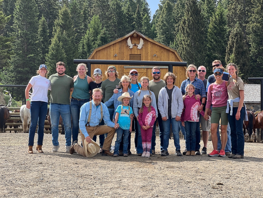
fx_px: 646
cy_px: 100
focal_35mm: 85
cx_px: 127
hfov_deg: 23.0
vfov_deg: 17.4
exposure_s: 1/233
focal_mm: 9
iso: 25
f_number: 2.8
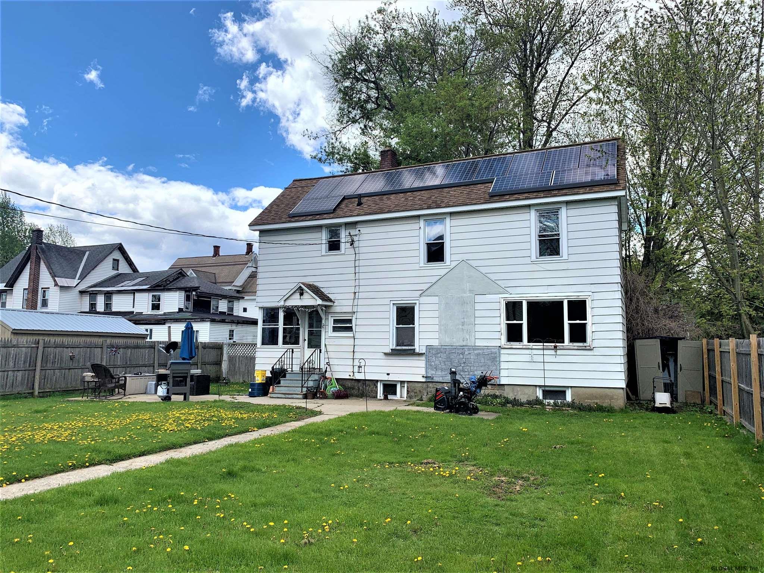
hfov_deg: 67.3
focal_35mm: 26
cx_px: 382
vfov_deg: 53.1
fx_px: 574
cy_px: 286
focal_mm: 4.25
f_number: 1.8
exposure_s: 1/1610
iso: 25
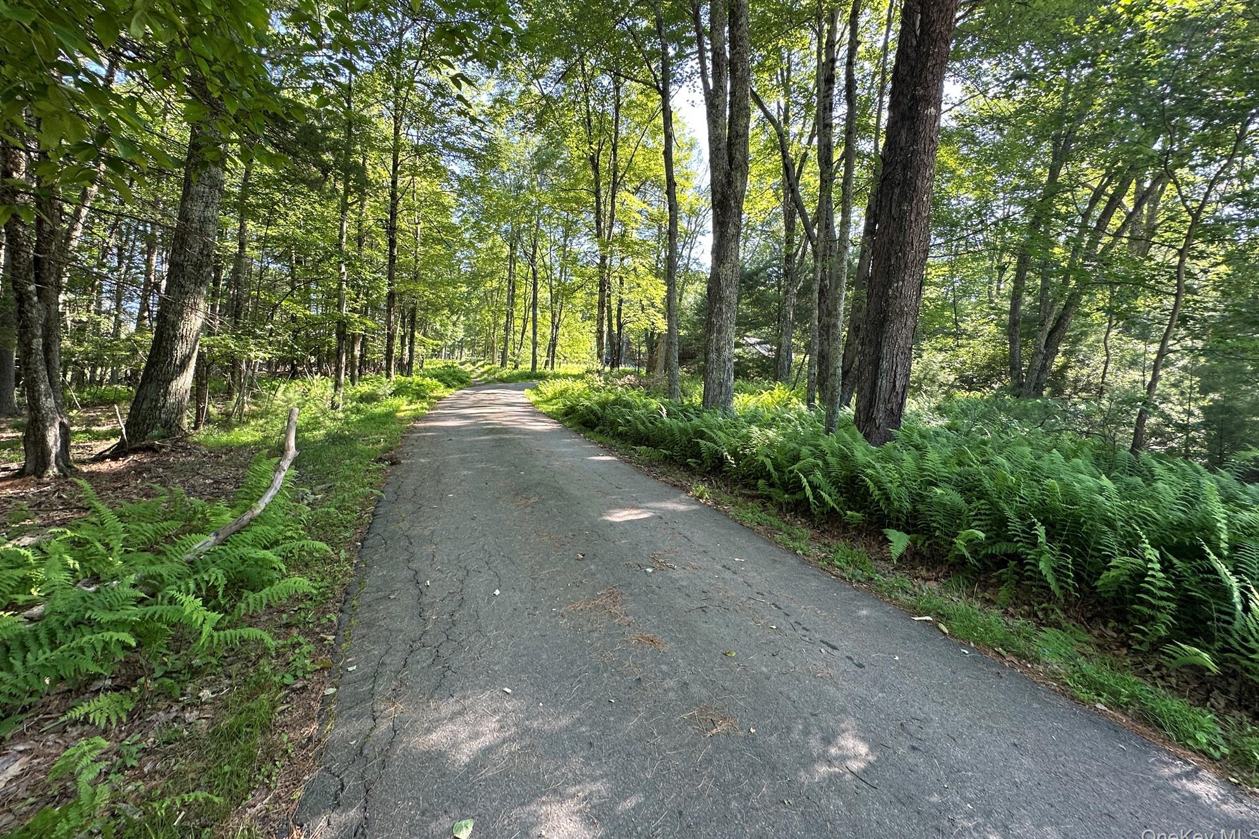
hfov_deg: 100.4
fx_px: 525
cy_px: 366
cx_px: 621
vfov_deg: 77.0
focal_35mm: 15
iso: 50
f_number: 2.2
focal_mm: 2.22
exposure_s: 1/99
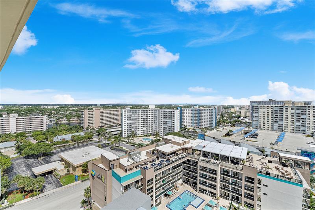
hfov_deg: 100.4
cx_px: 158
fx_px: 131
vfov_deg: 77.3
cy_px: 105
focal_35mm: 15
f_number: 11
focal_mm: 10
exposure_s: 1/250
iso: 100
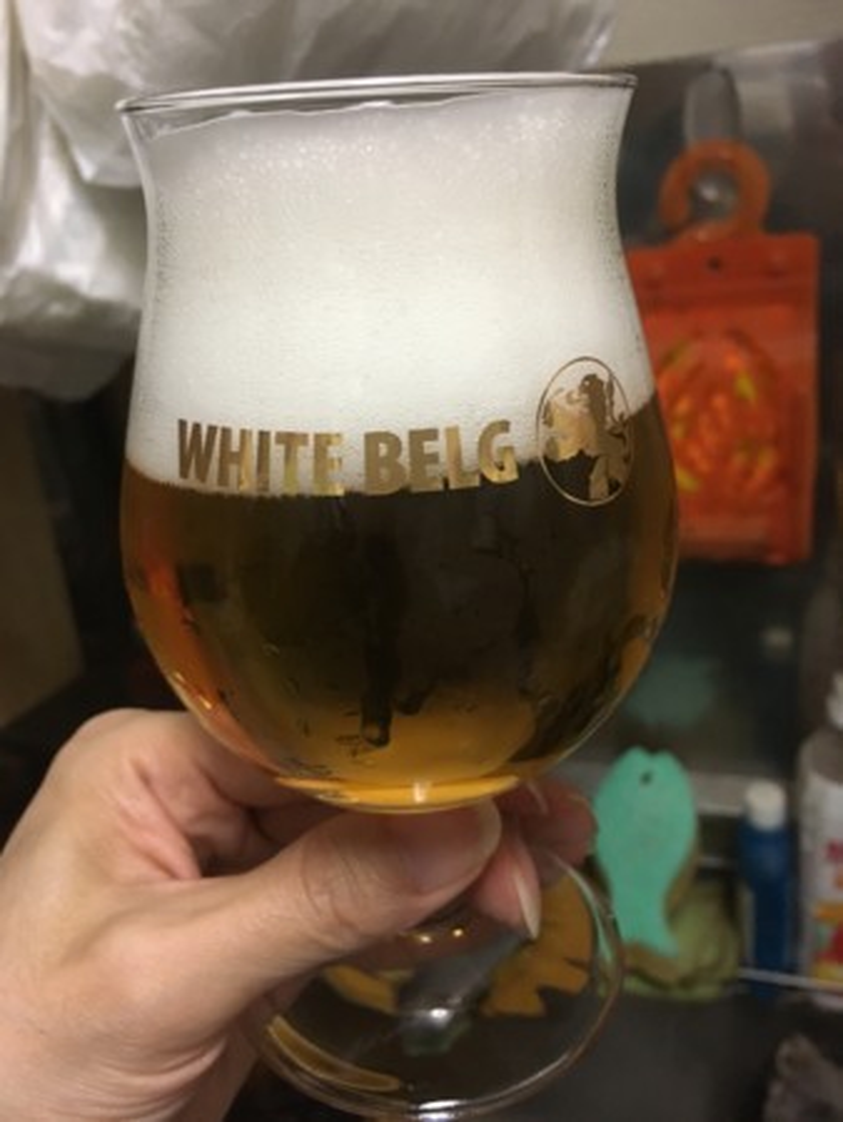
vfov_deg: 61.6
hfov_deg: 48.3
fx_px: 941
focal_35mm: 29
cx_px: 422
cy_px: 561
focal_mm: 4.15
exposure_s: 1/33
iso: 200
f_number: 2.2
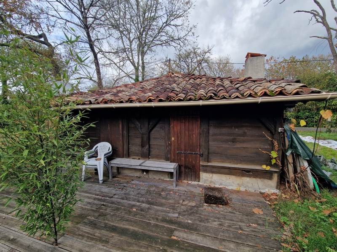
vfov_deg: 89.9
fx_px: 127
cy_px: 126
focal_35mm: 13
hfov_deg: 106.2
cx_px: 168
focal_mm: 2.2
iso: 50
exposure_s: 1/710
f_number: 2.2
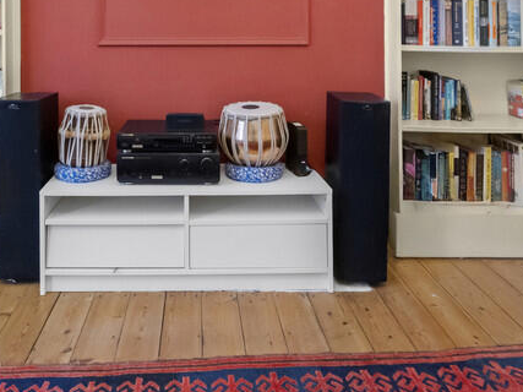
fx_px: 453
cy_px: 48
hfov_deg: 58.7
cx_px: 178
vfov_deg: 43.3
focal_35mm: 30
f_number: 8
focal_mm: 13
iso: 2000
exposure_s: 1/100
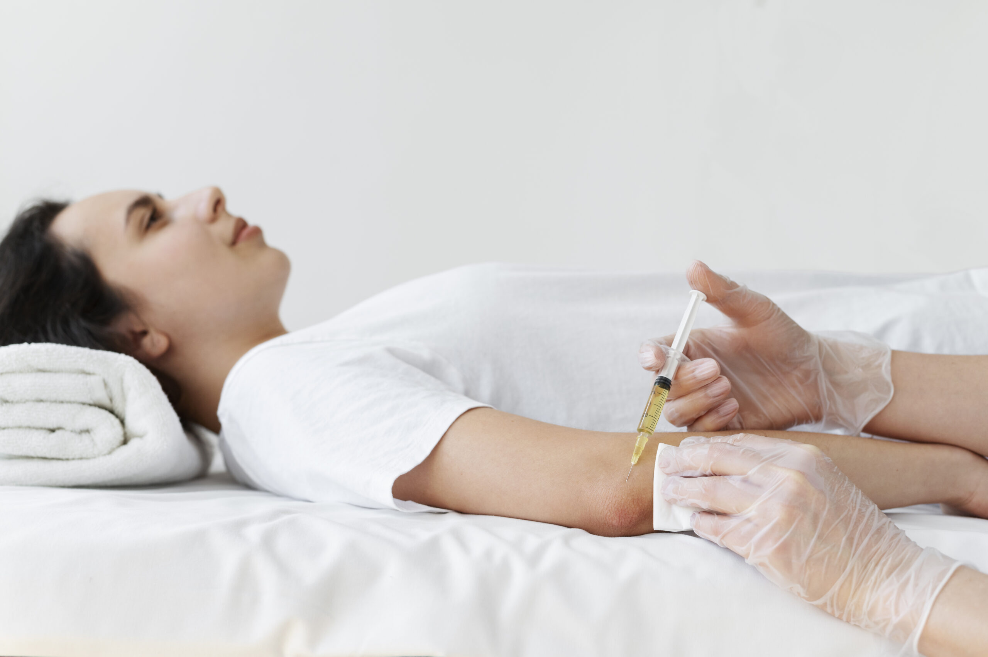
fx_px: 1371
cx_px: 494
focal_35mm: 50
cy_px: 328
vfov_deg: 27.0
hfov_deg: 39.6
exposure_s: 1/640
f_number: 4.5
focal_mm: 50
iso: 640
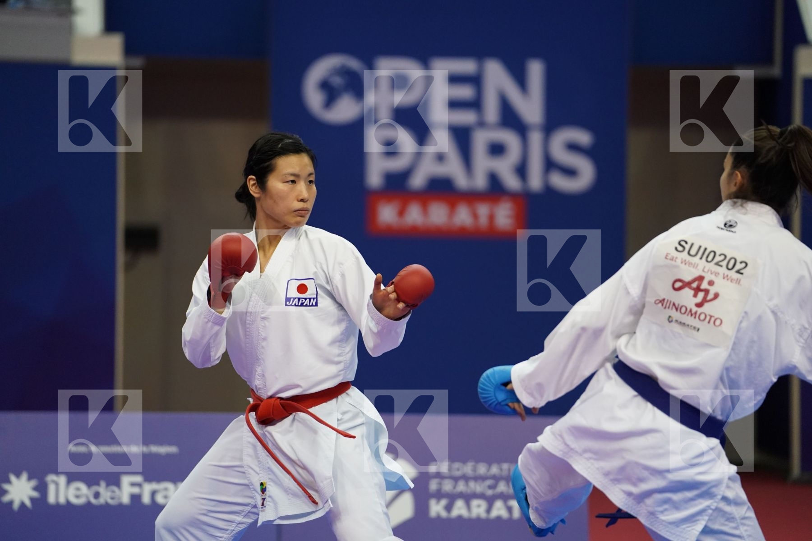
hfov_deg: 11.5
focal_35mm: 179
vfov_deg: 7.7
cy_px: 270
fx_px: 4037
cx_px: 406
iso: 4000
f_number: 2.8
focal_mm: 179
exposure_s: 1/1000
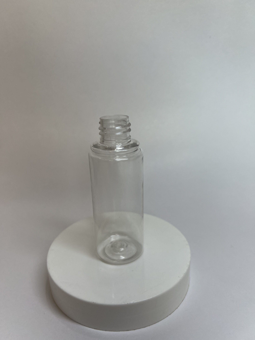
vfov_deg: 67.3
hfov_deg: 53.1
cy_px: 170
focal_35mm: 26
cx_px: 128
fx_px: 255
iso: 50
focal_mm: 5.7
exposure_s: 1/662
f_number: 1.5
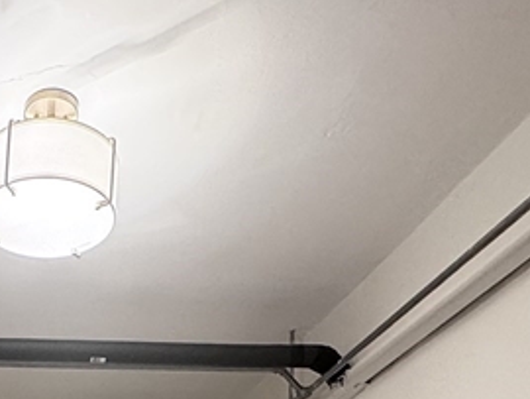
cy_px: 688
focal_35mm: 53
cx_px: -14
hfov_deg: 32.8
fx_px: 812
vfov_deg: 20.7
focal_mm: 2.22
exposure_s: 1/60
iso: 200
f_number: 2.2
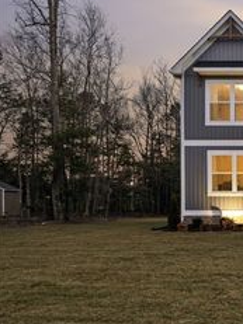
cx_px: 348
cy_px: 120
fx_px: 468
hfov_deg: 24.0
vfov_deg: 38.0
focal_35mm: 50
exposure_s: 1/2
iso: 64
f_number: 8
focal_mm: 24
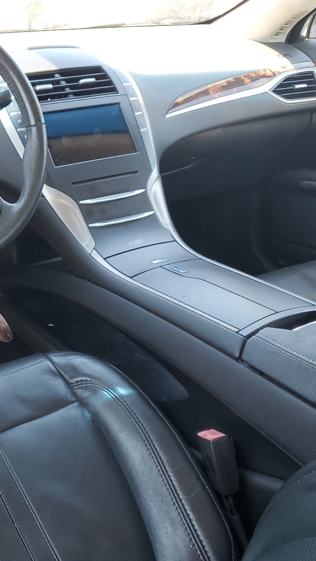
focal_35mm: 38
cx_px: -7
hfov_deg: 29.0
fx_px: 566
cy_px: 281
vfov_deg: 52.8
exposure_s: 1/120
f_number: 1.5
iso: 62
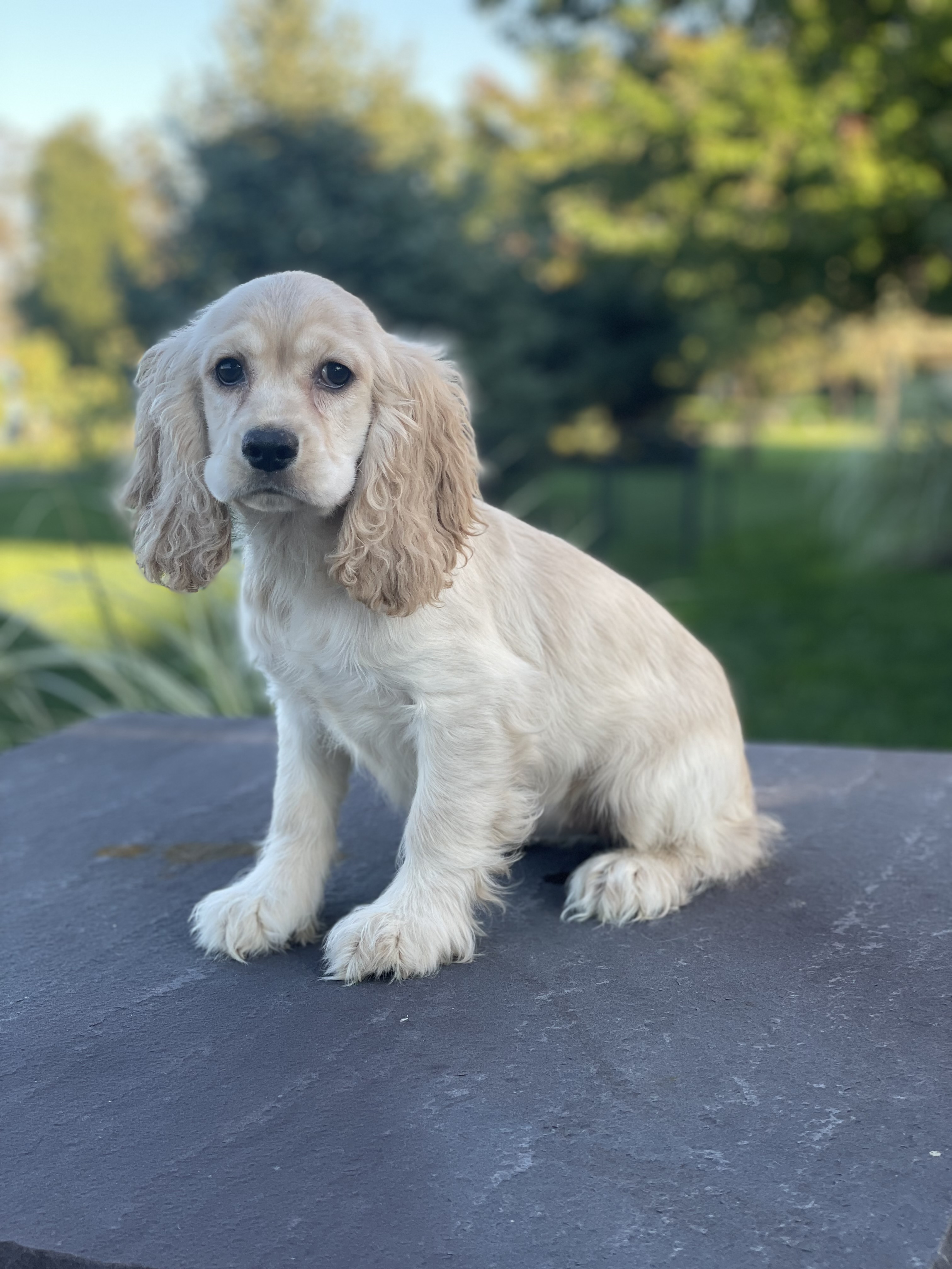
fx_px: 1907
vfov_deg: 36.8
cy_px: 634
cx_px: 476
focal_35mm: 52
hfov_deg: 28.0
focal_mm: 6
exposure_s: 1/122
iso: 25
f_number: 2
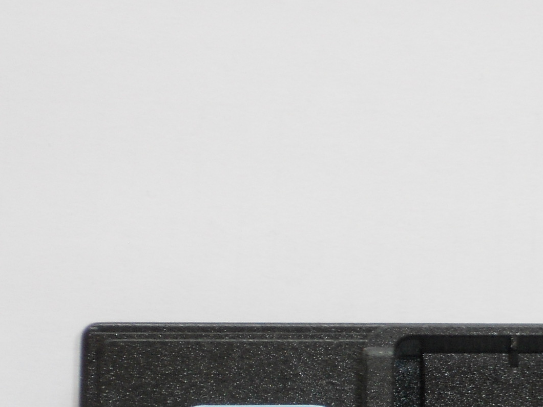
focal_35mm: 225
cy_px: 459
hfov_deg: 8.7
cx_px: 663
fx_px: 3529
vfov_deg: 6.6
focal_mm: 16.5
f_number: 5.4
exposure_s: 1/60
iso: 125
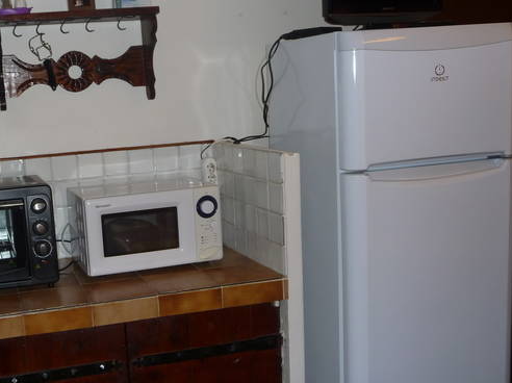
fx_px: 665
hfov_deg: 40.6
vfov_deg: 32.1
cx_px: 111
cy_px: 192
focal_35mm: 45
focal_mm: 4.7
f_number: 3.3
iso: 100
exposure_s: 1/30
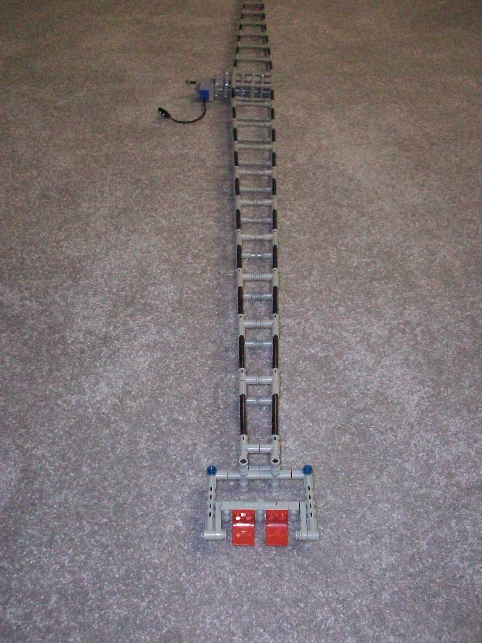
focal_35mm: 40
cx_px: 254
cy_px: 297
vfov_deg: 46.8
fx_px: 743
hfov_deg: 35.9
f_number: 2.8
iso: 800
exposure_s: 1/128
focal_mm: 6.2
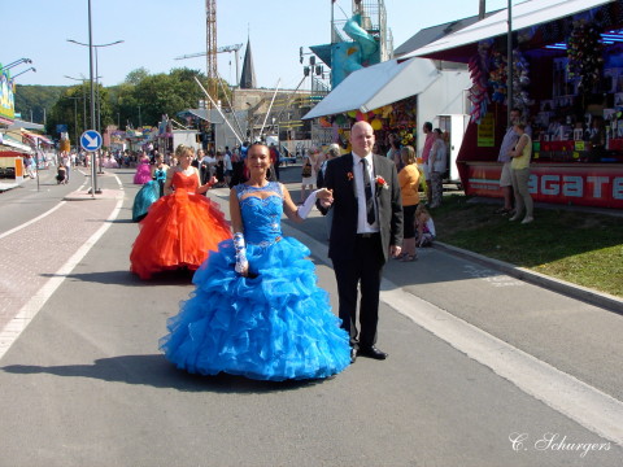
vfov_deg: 36.0
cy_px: 234
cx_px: 312
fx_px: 720
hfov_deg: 46.8
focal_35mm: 40
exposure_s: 1/220
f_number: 5
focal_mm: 6.2
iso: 70
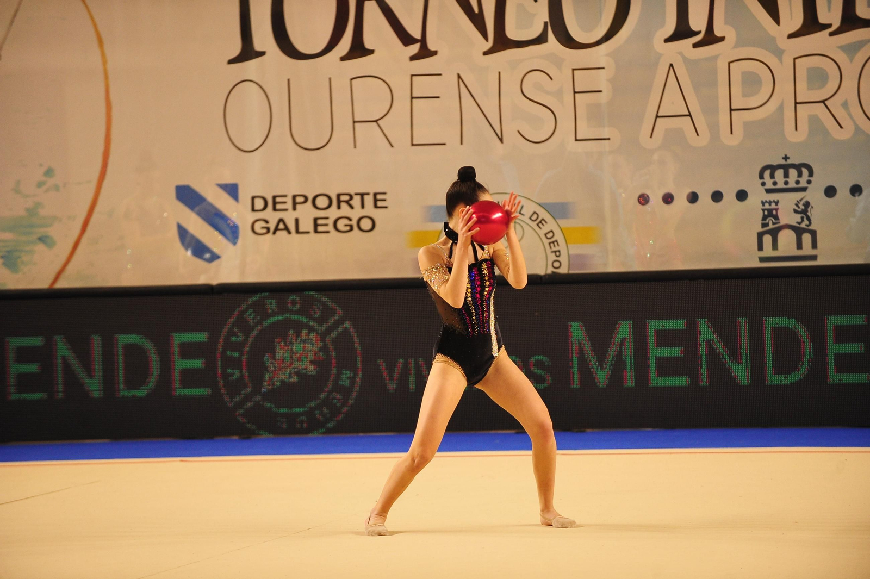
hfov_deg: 10.8
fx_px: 4589
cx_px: 435
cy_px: 290
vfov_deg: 7.2
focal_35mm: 190
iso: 2500
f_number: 3.5
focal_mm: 190
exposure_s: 1/800
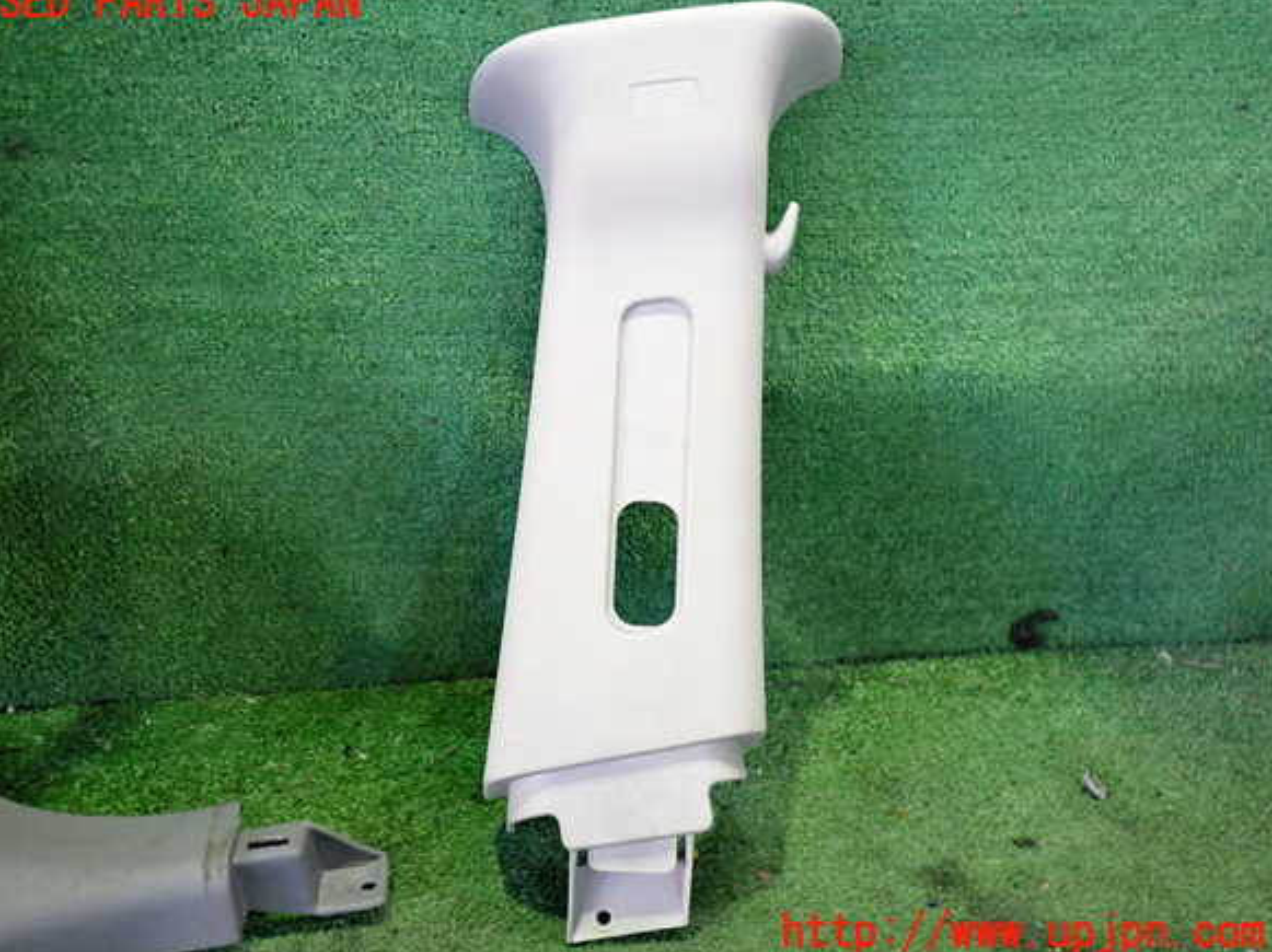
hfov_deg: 58.4
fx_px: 1138
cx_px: 620
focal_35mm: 31
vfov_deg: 45.4
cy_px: 468
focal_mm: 5.4
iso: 500
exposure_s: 1/30
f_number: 2.3
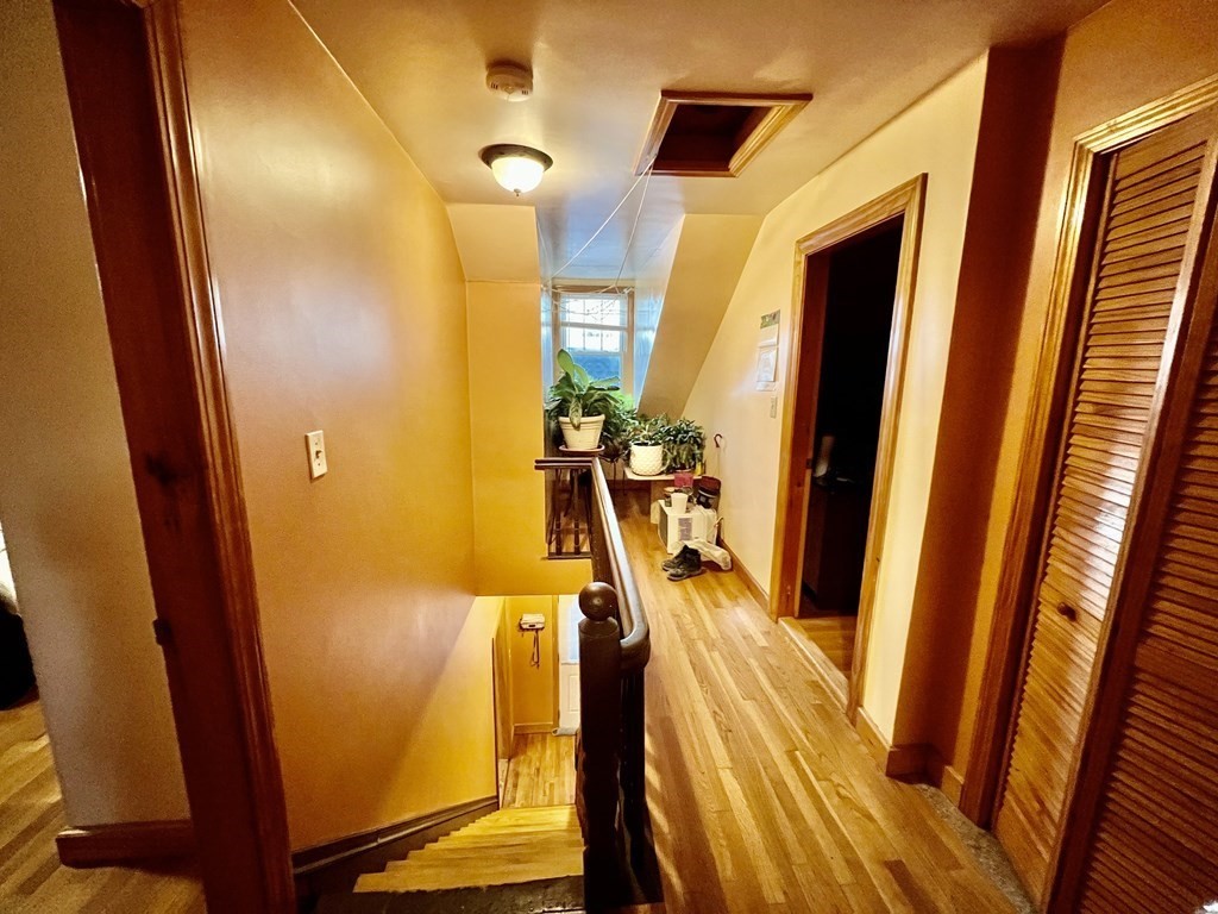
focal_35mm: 13
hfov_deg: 106.2
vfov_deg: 89.9
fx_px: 457
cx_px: 609
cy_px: 457
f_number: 1.8
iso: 800
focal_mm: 1.57
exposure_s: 1/60
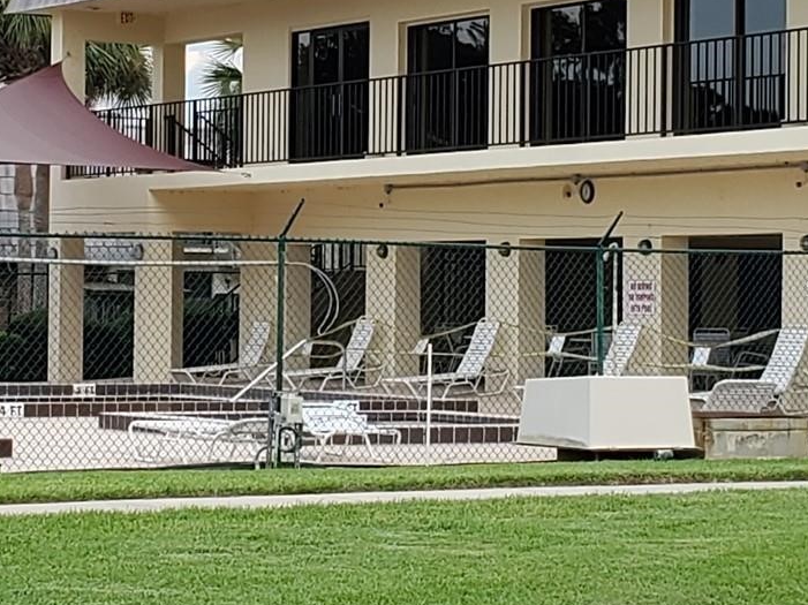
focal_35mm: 38
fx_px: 887
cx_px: 324
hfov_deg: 48.7
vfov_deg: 37.7
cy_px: 288
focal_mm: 4.3
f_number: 2.4
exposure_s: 1/435
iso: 50
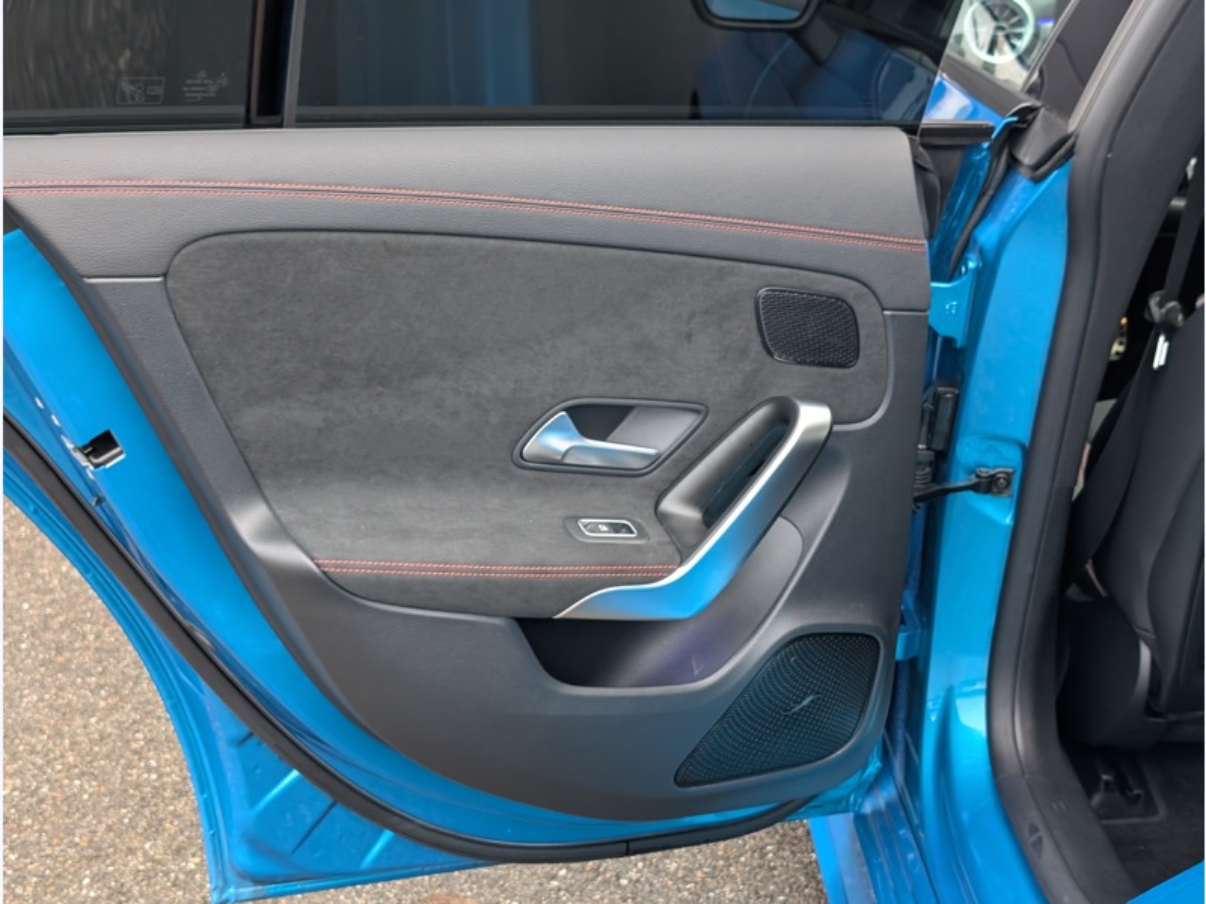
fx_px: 1707
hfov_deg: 38.9
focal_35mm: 49
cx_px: 603
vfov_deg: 29.7
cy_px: 452
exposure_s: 1/49.5
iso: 110
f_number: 1.68
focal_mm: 6.9
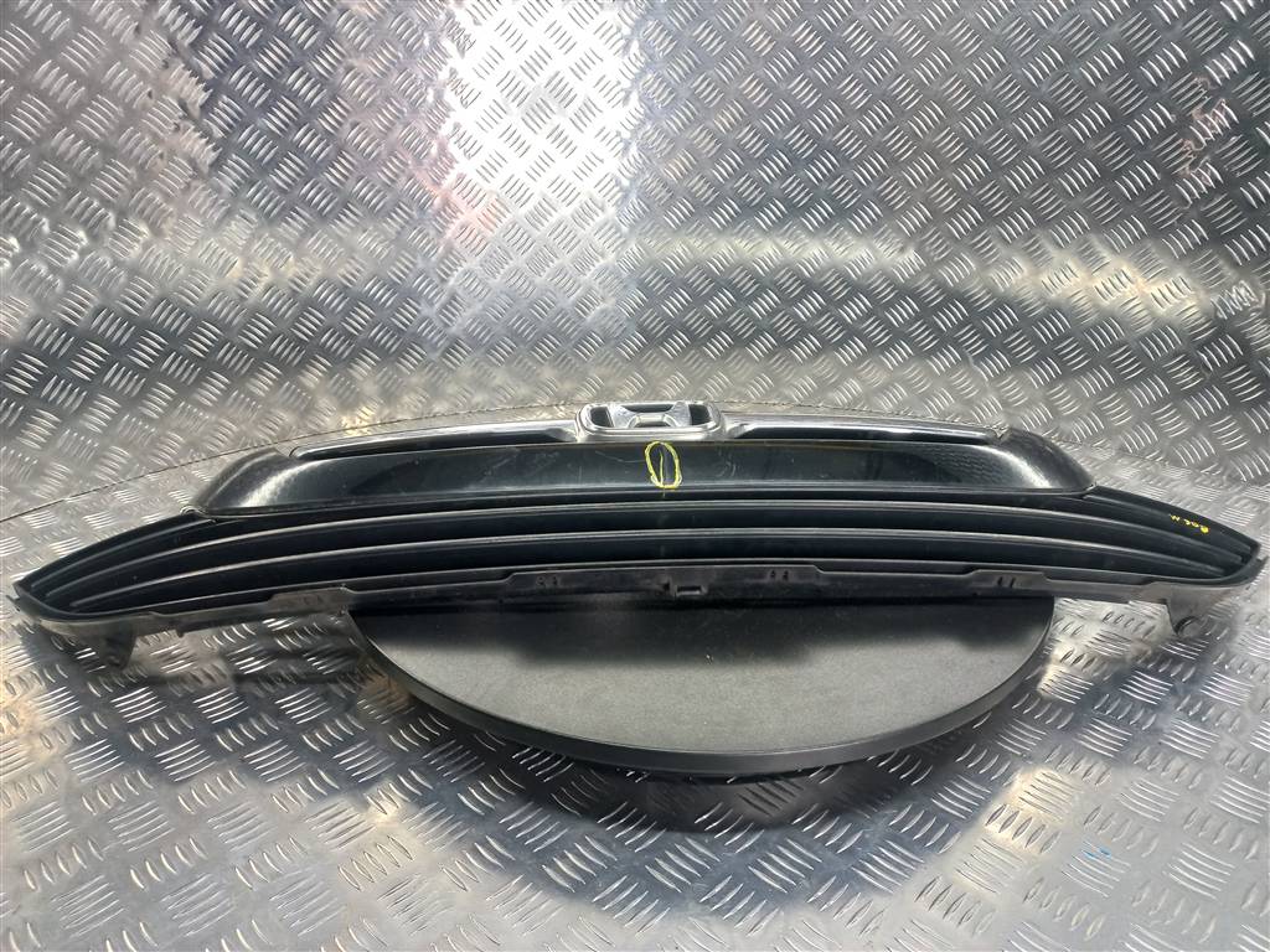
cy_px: 476
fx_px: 917
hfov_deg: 69.4
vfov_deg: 54.9
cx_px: 635
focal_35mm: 25
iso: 160
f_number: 1.8
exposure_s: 1/50
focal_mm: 4.6
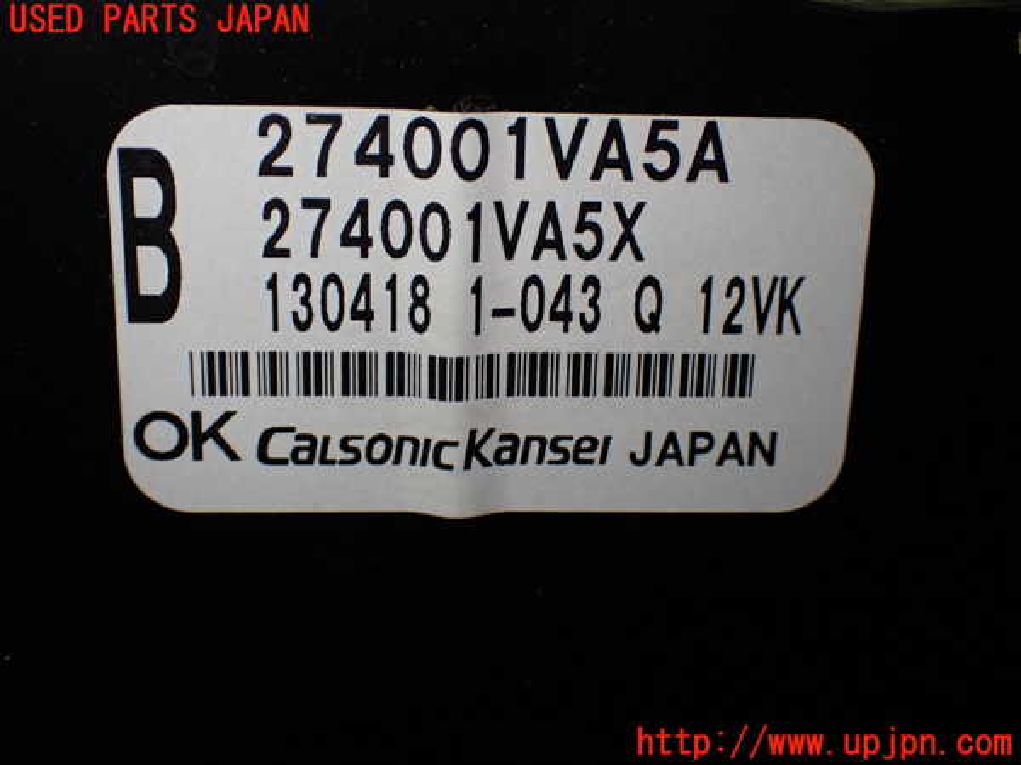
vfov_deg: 30.9
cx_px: 510
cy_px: 382
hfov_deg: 40.4
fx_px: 1386
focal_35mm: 47
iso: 250
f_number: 3.1
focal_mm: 8.4
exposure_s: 1/200
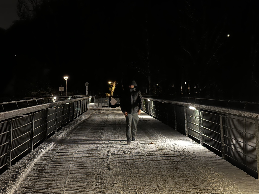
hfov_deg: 36.2
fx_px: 397
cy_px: 106
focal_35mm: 53
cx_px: 135
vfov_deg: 27.5
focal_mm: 6.86
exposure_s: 1/10
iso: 800
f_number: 1.78
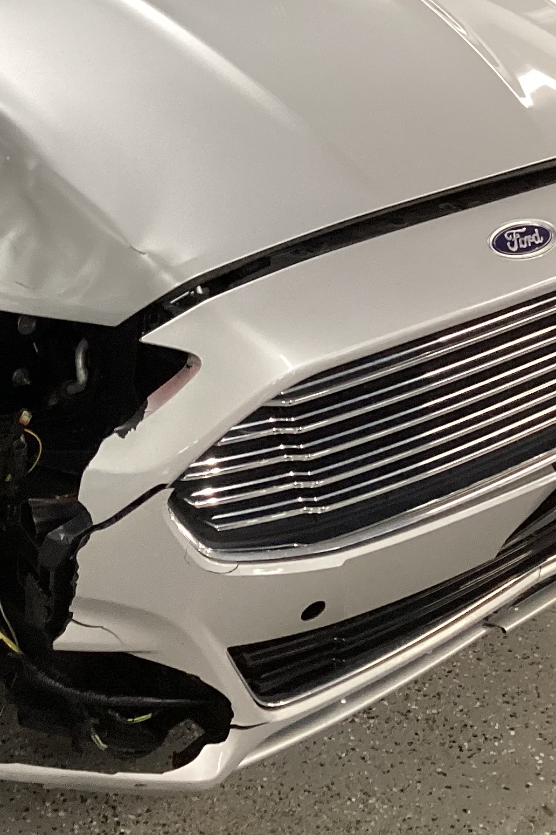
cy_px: 207
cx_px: -140
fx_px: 1575
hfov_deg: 18.8
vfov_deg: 29.2
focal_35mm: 68
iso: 160
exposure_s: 1/60
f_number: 2.4
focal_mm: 3.3
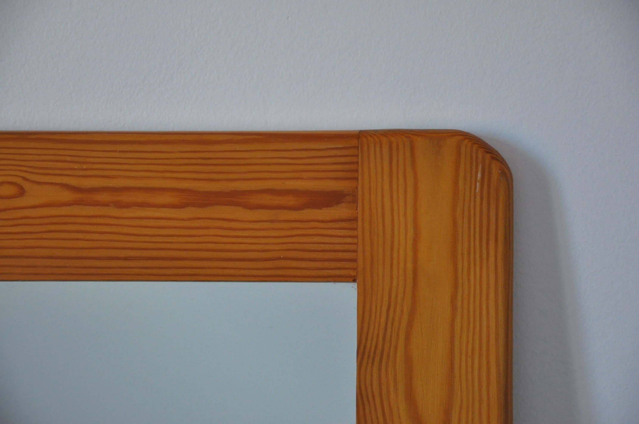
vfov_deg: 11.4
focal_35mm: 120
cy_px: 212
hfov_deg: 17.1
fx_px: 2127
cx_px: 320
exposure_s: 1/125
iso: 1600
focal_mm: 80
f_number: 5.3
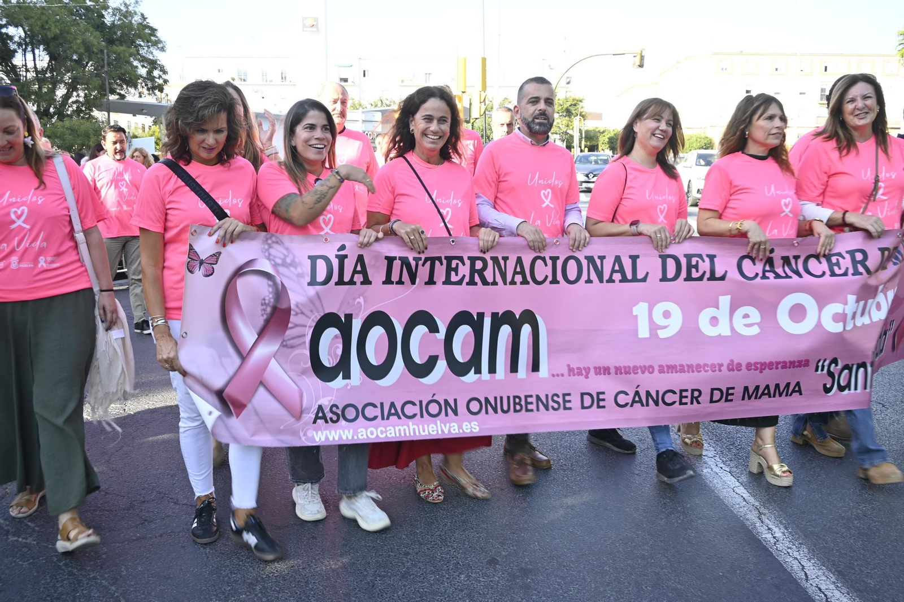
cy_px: 301
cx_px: 452
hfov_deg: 59.5
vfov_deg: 41.7
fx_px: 791
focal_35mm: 32
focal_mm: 21
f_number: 5.6
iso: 100
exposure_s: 1/60
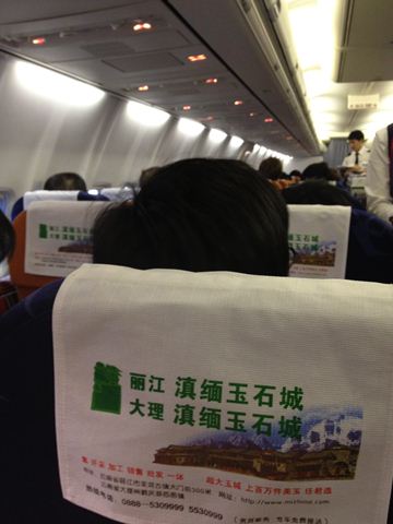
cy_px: 262
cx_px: 196
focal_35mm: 35
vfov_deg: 52.6
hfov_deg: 40.7
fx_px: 530
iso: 200
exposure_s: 1/20
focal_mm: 4.28
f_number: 2.4
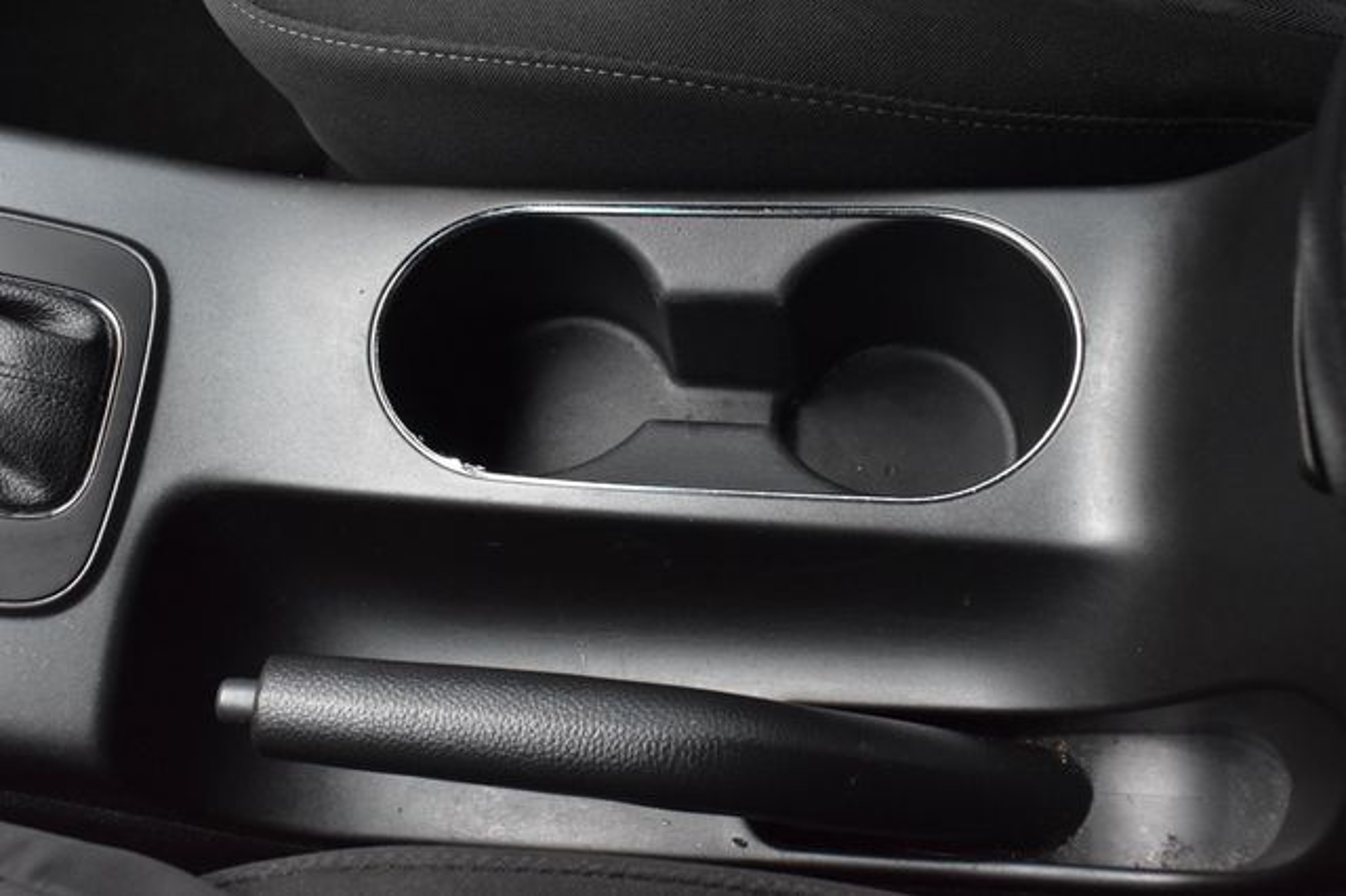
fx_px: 1457
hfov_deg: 49.6
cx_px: 673
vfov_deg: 34.2
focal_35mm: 39
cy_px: 448
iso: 2500
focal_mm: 26
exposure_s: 1/100
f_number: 9
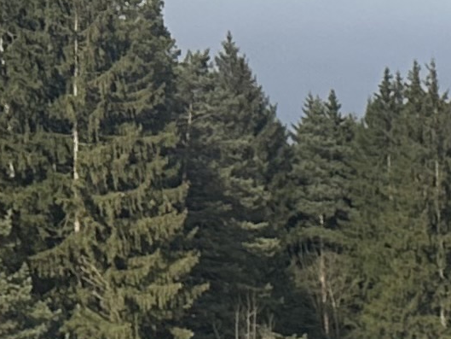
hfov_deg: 9.8
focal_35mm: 183
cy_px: 1190
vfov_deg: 6.9
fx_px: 2385
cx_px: 1011
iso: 80
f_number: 1.78
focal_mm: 6.86
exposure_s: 1/2252
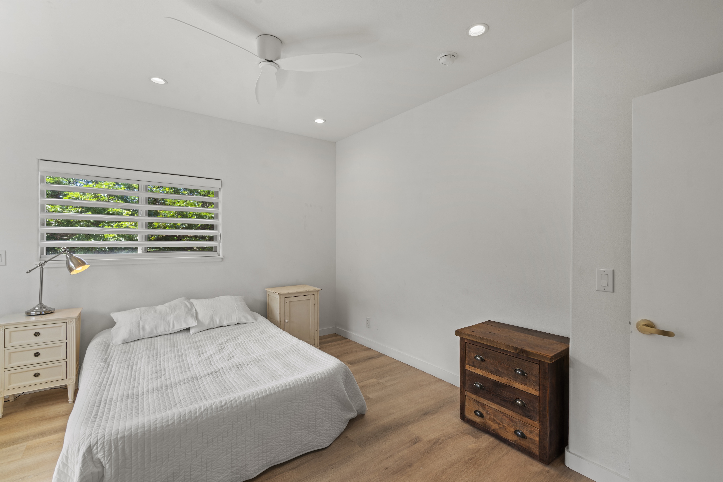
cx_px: 362
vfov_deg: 73.7
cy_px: 241
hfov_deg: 96.7
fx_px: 321
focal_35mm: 16
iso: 100
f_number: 8
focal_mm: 16
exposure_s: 1/6
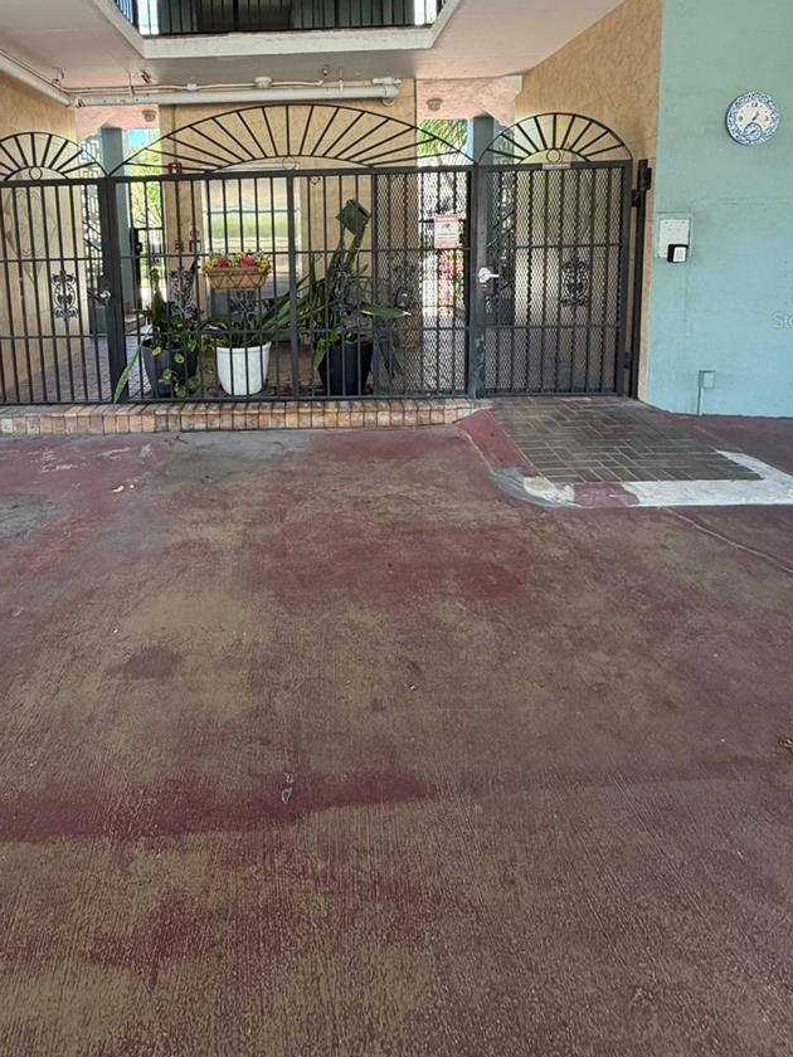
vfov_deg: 78.0
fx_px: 611
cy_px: 320
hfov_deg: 65.0
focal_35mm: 20
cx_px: 296
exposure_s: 1/121
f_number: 2.2
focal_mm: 2.22
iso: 200
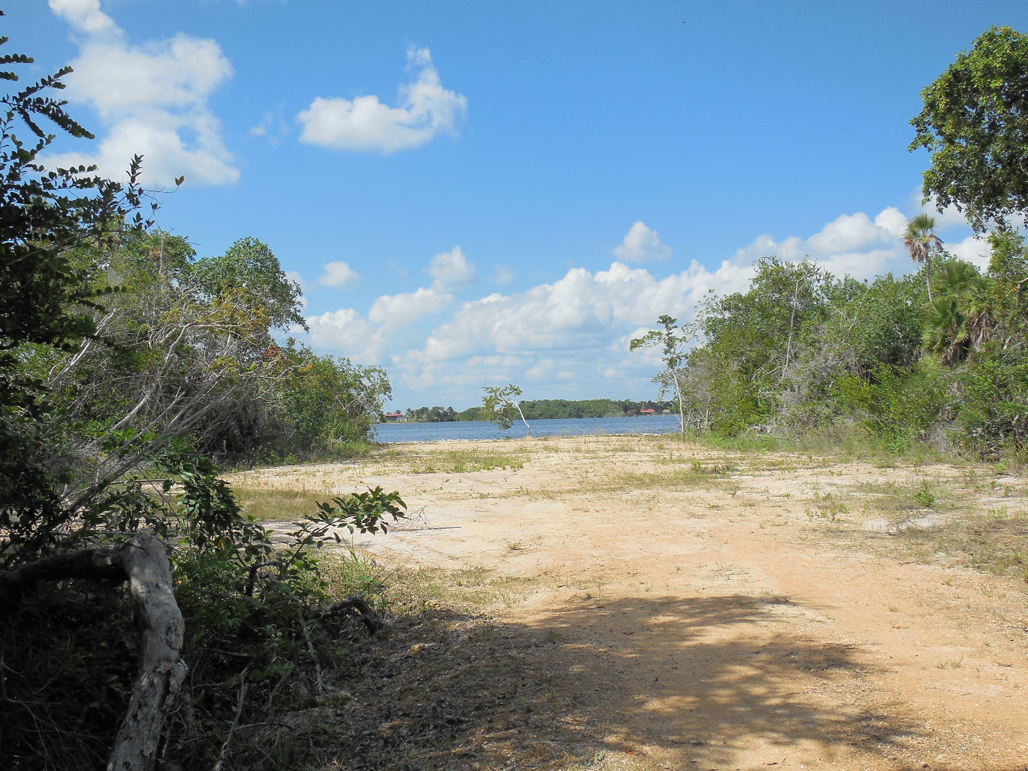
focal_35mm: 40
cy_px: 386
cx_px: 514
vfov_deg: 36.0
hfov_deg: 46.8
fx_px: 1188
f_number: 3.6
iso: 125
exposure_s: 1/2000
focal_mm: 7.1
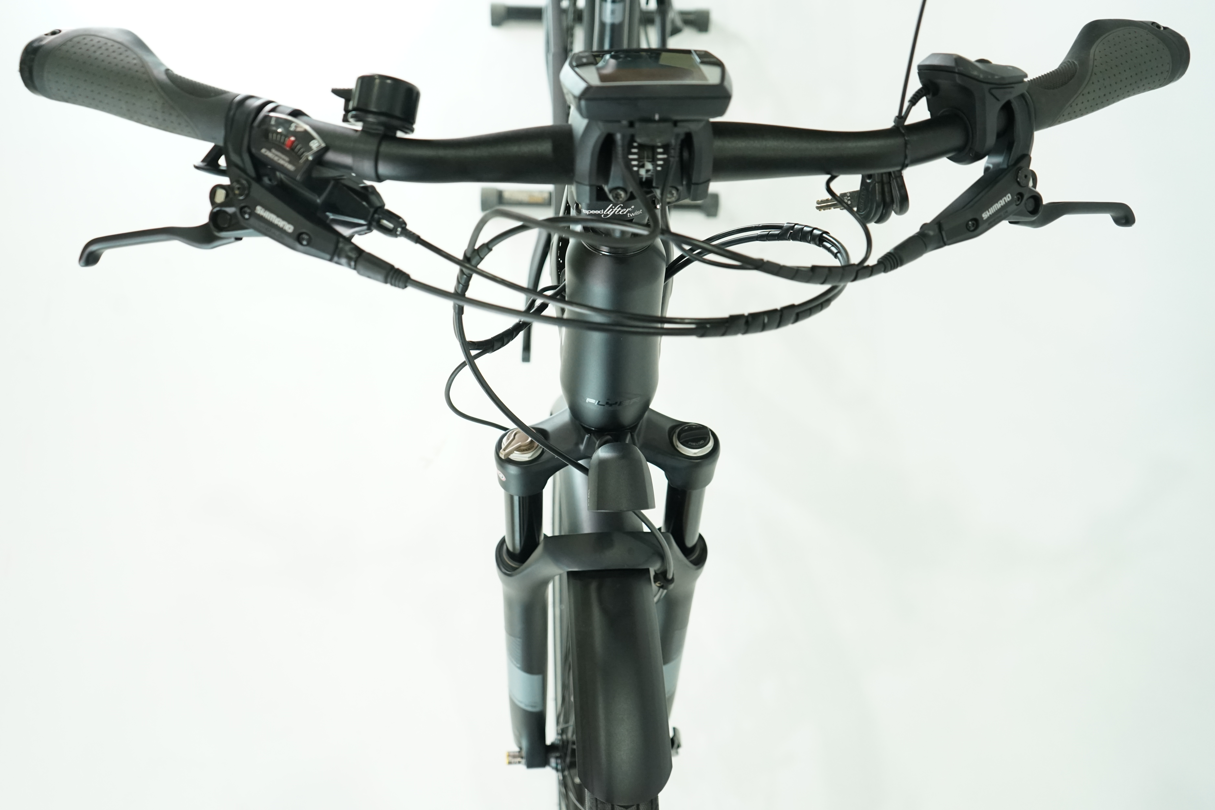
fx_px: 1046
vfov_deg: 42.3
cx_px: 608
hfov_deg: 60.3
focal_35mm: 31
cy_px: 405
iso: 2000
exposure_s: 1/200
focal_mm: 31
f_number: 4.5
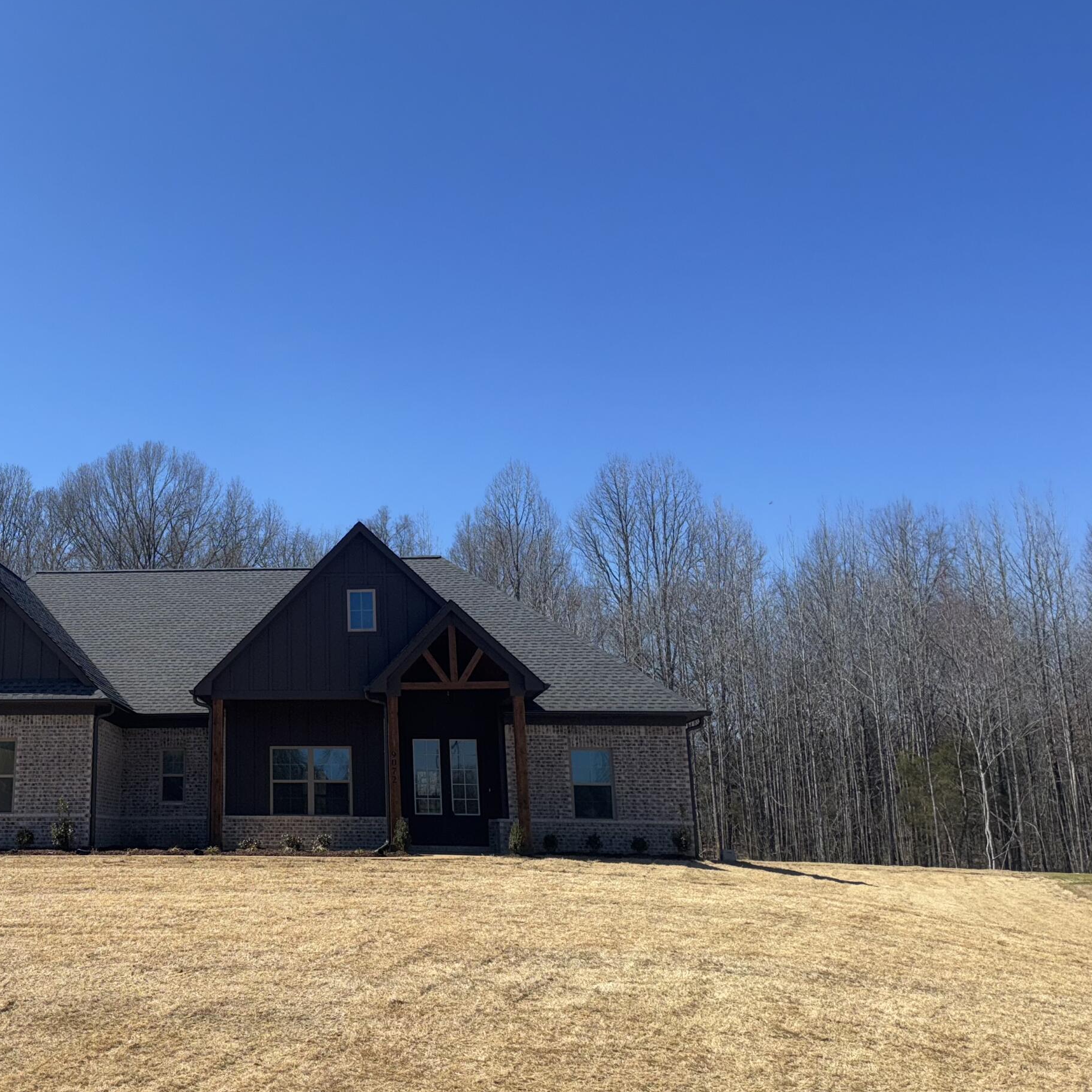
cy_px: 547
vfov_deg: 47.2
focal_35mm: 35
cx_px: 232
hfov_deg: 45.1
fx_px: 1249
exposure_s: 1/6410
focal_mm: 6.76
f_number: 1.78
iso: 64
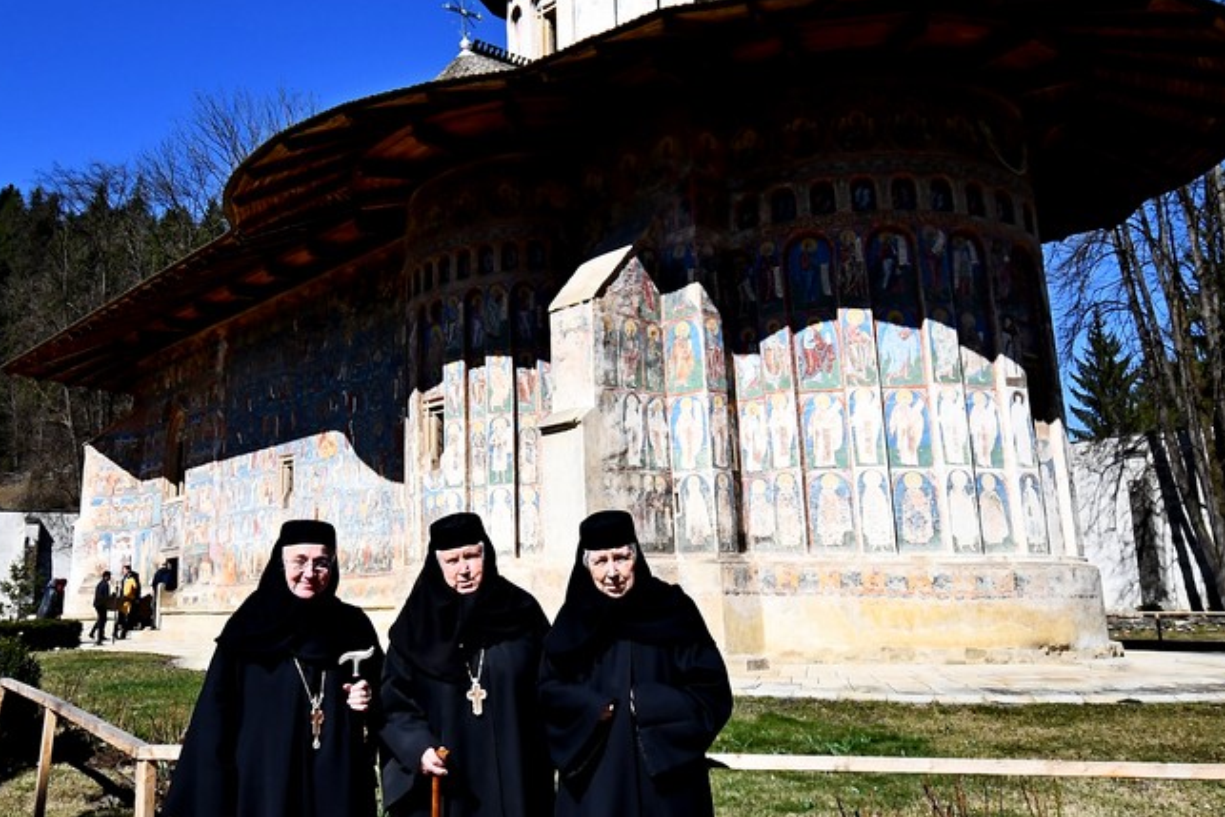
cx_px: 596
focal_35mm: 28
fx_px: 953
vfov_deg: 46.3
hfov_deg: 65.5
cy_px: 362
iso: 400
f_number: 4.5
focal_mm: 10
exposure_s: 1/3200
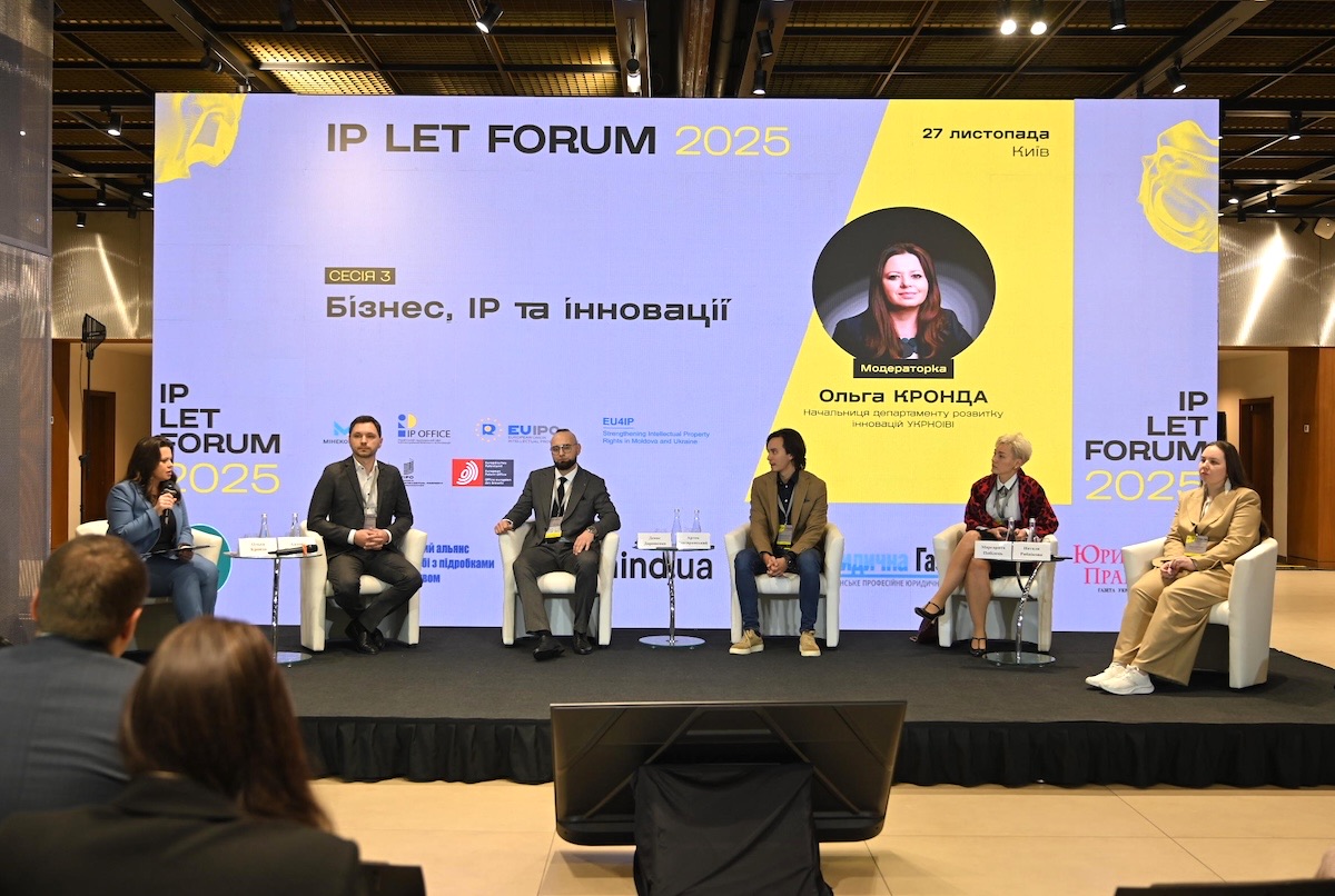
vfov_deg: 46.6
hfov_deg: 65.4
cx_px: 668
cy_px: 448
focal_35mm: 28
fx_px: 1041
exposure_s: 1/160
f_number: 2.8
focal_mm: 28
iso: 400
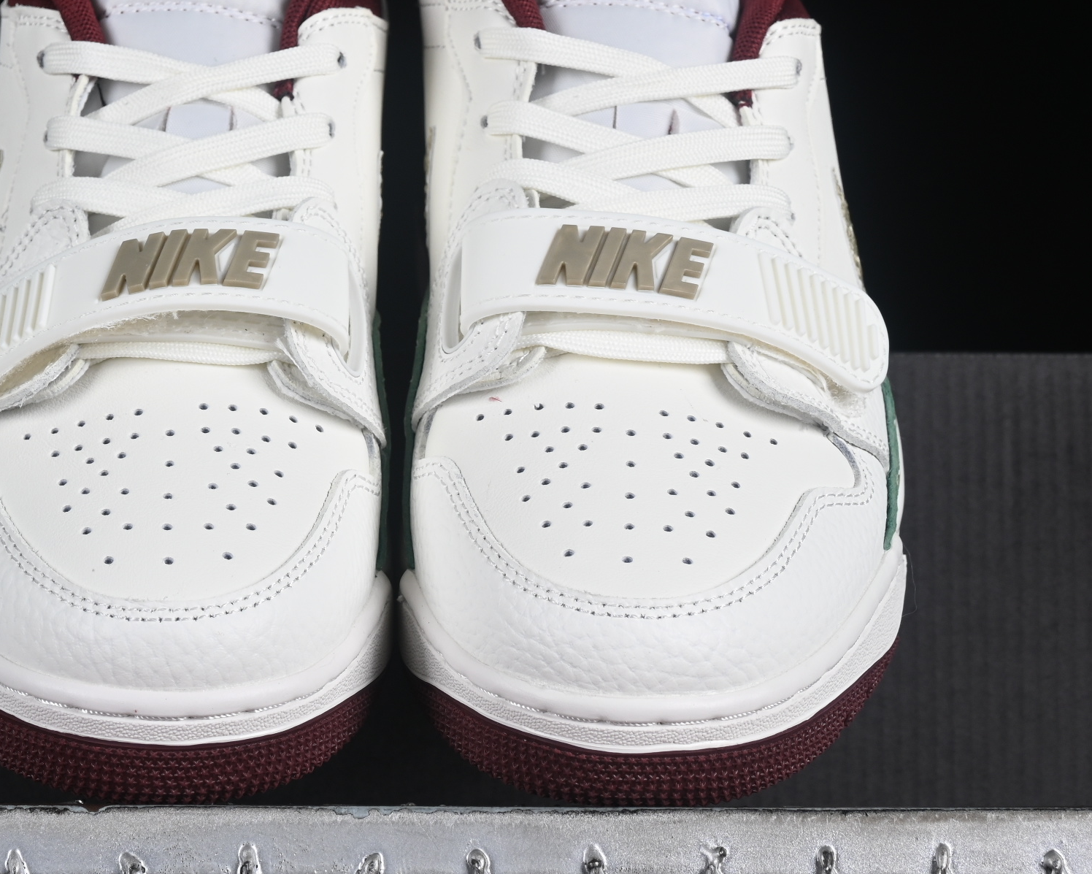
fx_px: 4234
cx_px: 394
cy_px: 389
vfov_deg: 11.8
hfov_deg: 14.7
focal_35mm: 131
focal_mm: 50
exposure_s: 1/80
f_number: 8
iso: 160
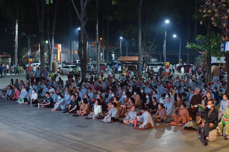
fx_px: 324
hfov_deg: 38.9
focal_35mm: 51
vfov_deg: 26.5
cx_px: 113
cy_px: 75
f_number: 2.8
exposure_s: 1/100
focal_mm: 50
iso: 1250
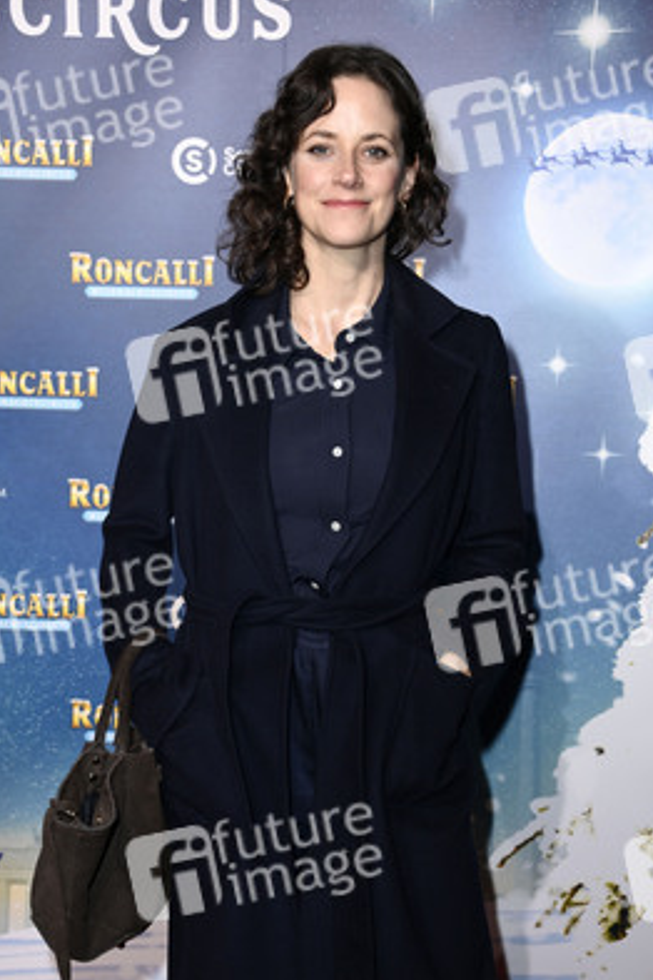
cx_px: 326
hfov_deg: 21.6
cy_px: 489
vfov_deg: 31.9
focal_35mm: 63
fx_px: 1714
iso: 1250
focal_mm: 62
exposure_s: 1/250
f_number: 5.6
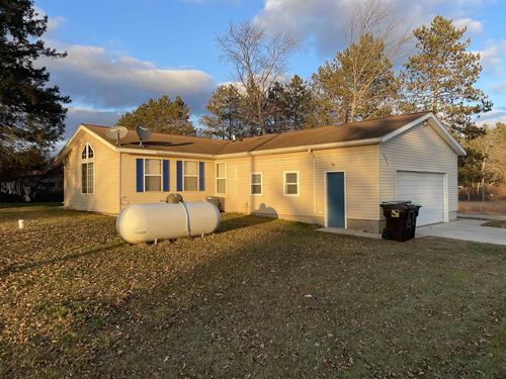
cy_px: 190
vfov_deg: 53.1
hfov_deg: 67.3
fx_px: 380
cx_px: 253
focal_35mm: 26
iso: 50
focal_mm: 4.2
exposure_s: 1/1473
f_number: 1.6
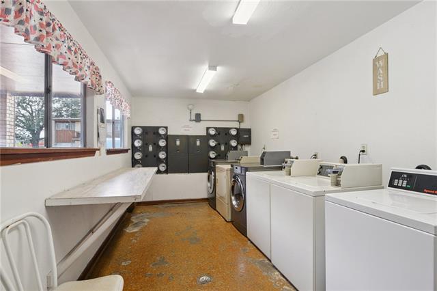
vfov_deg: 73.7
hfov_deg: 96.8
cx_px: 218
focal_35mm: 16
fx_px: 194
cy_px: 146
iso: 400
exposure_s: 1/13
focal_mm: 16
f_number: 13
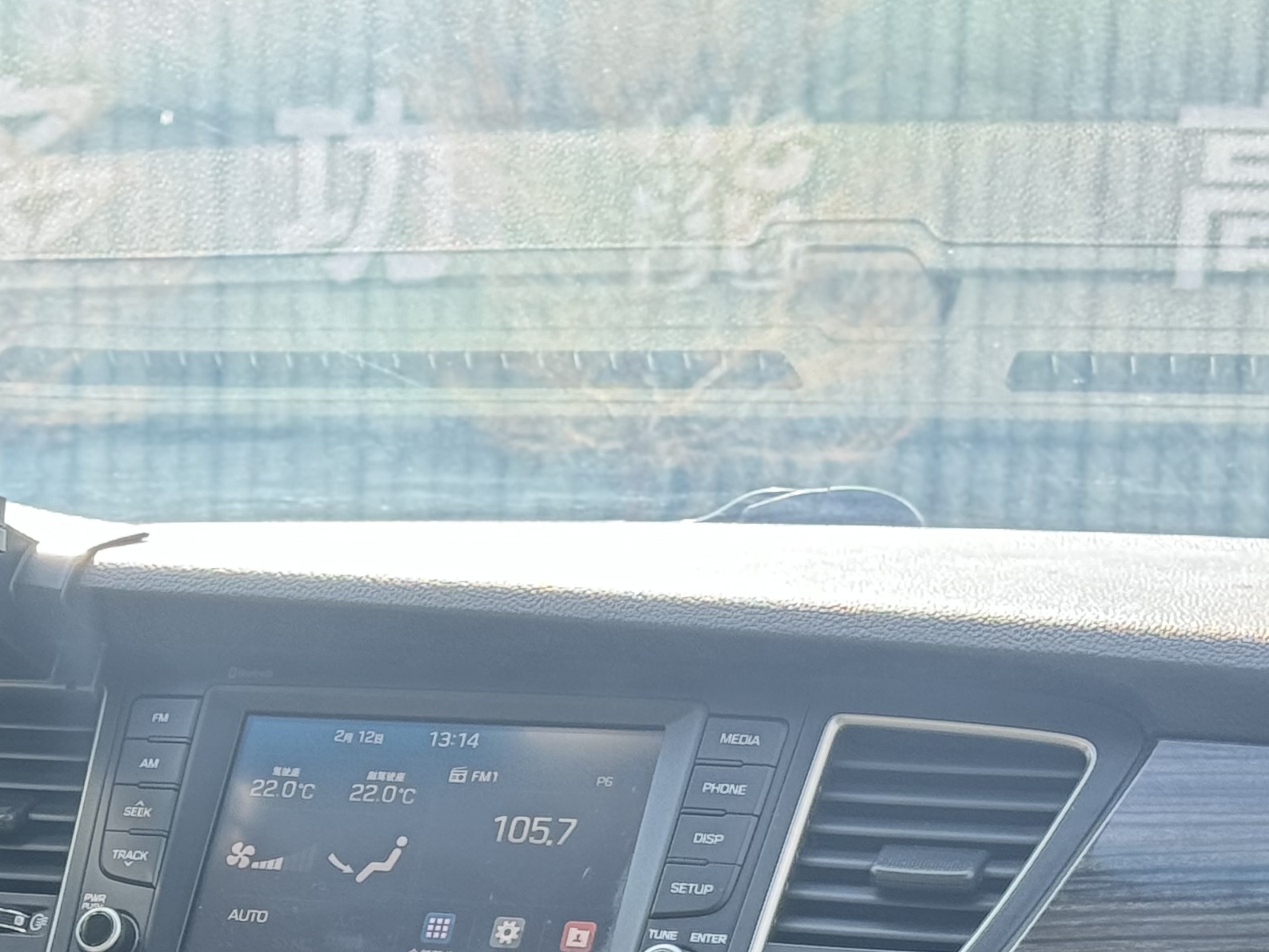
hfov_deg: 15.9
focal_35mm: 122
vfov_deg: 11.9
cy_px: 1174
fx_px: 4473
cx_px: 68
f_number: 1.78
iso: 100
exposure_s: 1/138
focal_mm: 6.76
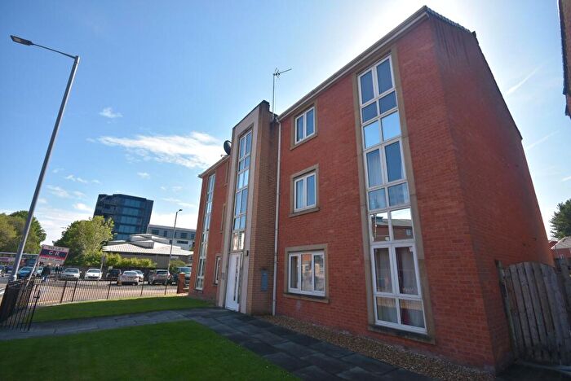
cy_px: 190
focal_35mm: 15
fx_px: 238
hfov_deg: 100.3
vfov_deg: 77.4
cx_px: 286
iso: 320
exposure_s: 1/500
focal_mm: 10
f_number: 8
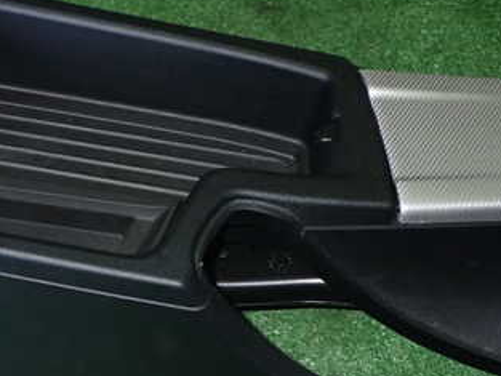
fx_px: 999
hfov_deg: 27.4
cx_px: 82
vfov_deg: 21.3
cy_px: 221
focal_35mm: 69
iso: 800
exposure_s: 1/40
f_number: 7.1
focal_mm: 6.37
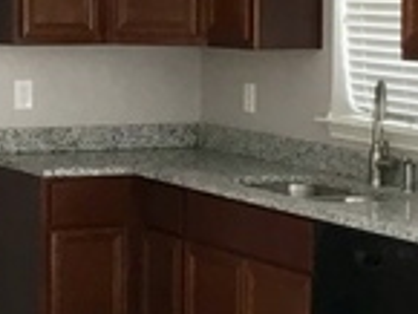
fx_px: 1656
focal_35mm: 137
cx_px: 141
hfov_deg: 14.4
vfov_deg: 10.8
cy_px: 130
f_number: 2.4
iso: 25
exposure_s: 1/30
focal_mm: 3.3
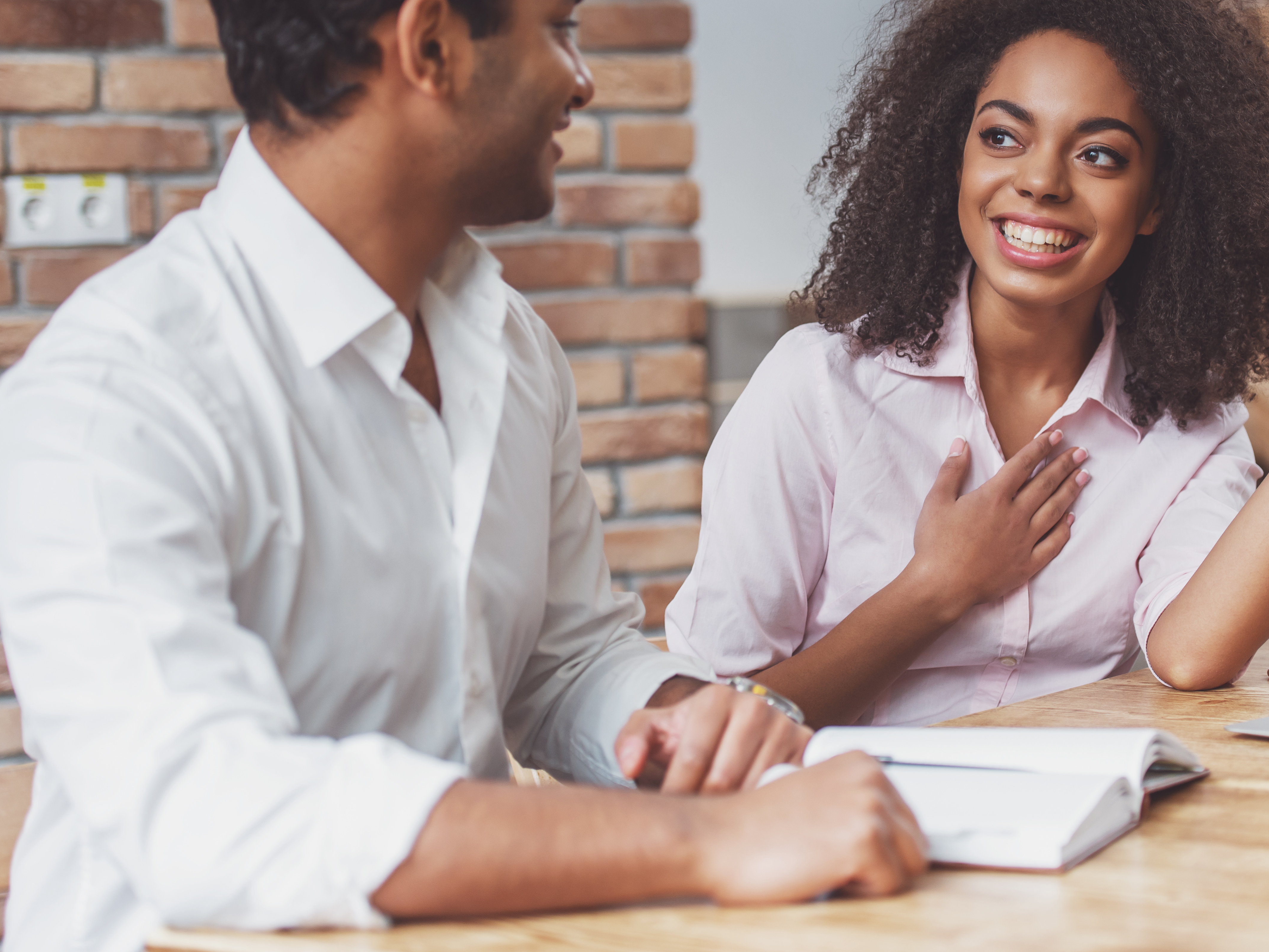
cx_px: 865
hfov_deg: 20.6
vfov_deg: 15.6
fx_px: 3483
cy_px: 383
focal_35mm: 95
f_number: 2.8
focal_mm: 70
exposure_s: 1/250
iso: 400
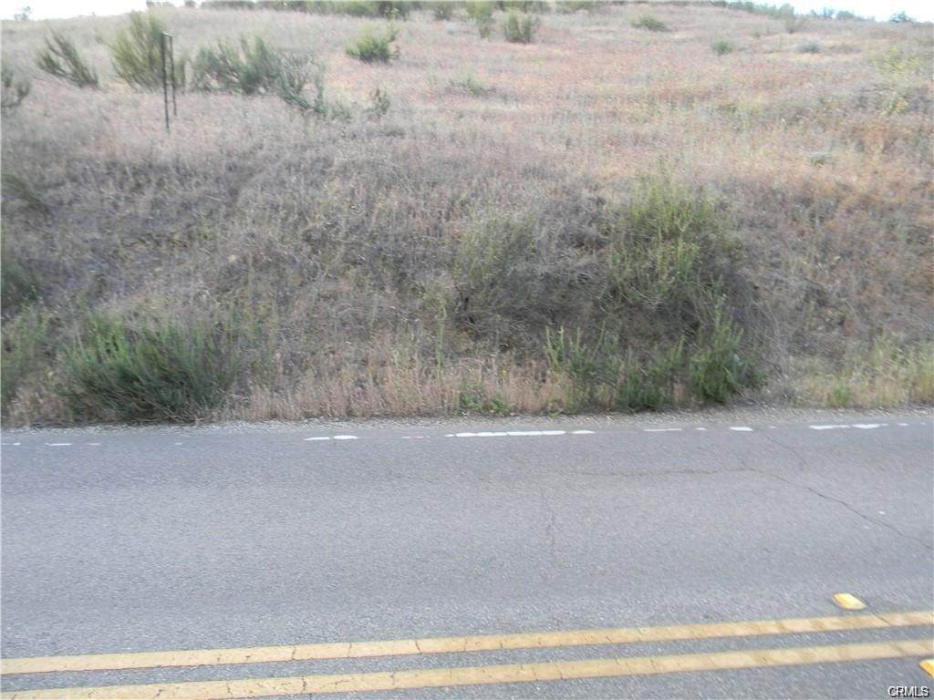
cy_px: 350
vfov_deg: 49.7
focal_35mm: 28
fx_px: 755
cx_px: 467
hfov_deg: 63.4
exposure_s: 1/57.8
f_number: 3.5
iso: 80
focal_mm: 5
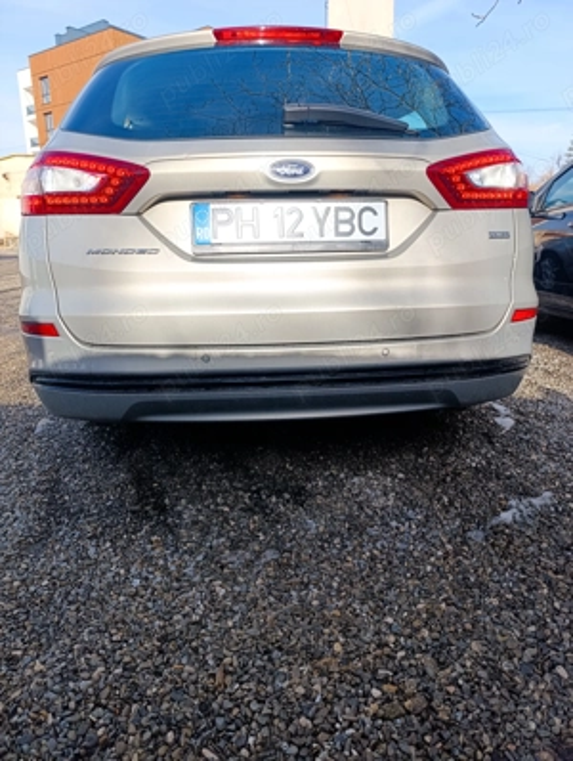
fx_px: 506
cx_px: 286
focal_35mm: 23
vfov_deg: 73.8
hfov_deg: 59.0
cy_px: 380
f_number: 1.6
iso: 50
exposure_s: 1/362
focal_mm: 6.14
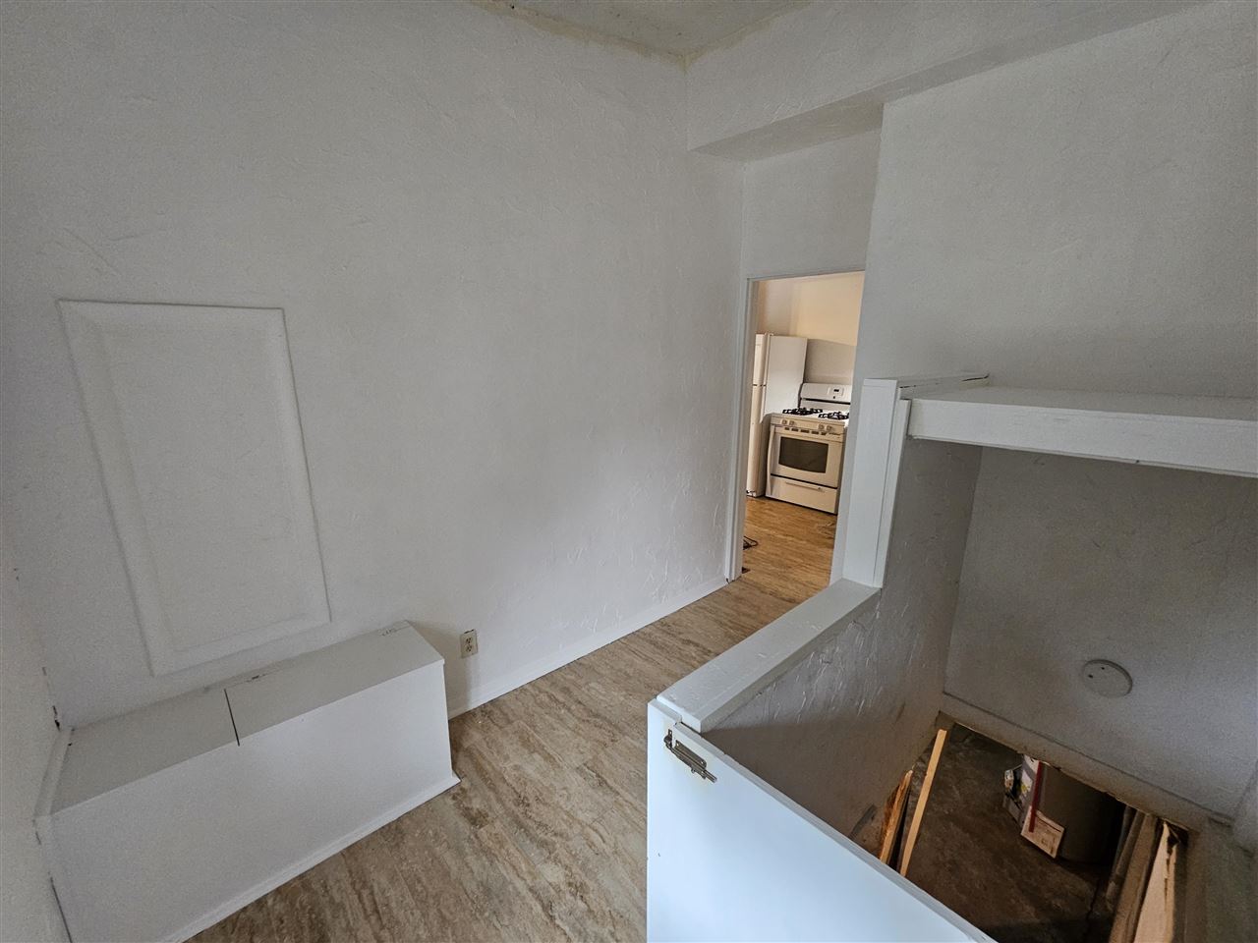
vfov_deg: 89.9
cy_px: 472
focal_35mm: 13
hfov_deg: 106.2
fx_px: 472
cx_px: 629
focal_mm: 2.2
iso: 400
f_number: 2.2
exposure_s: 1/30
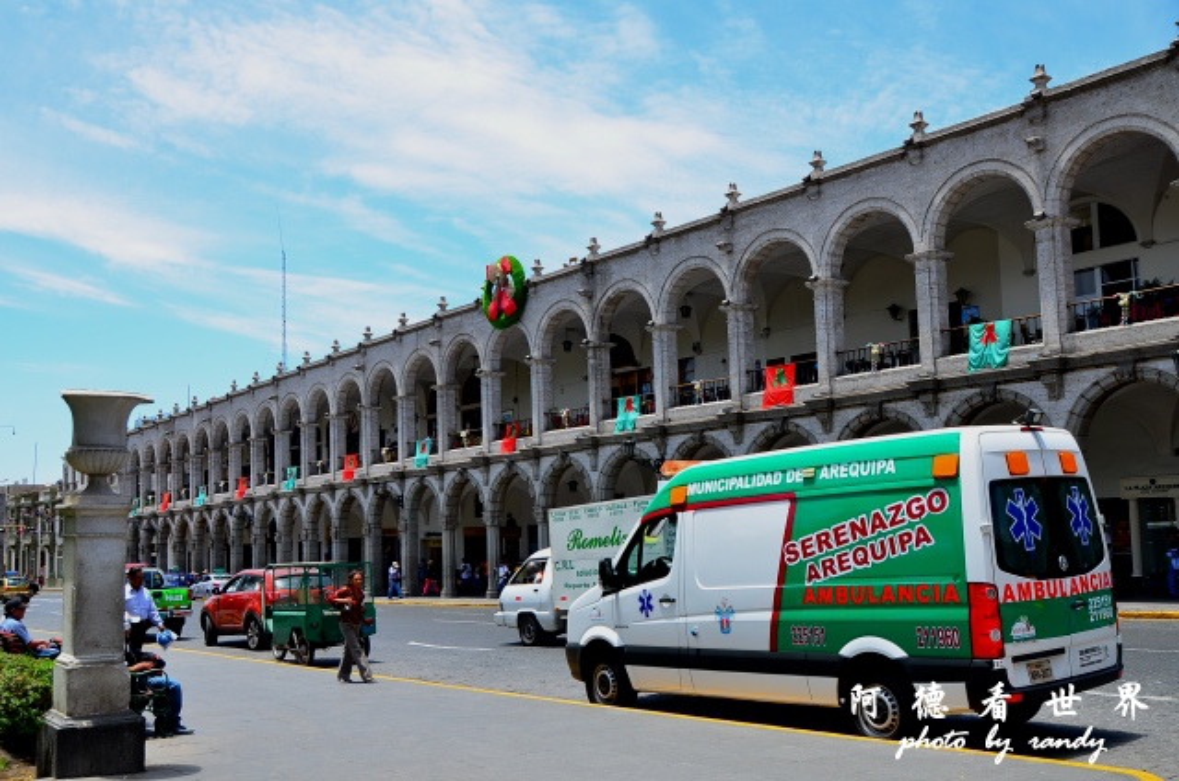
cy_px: 390
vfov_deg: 39.8
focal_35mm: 33
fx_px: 1079
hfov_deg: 57.3
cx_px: 590
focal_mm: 22
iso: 100
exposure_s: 1/400
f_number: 5
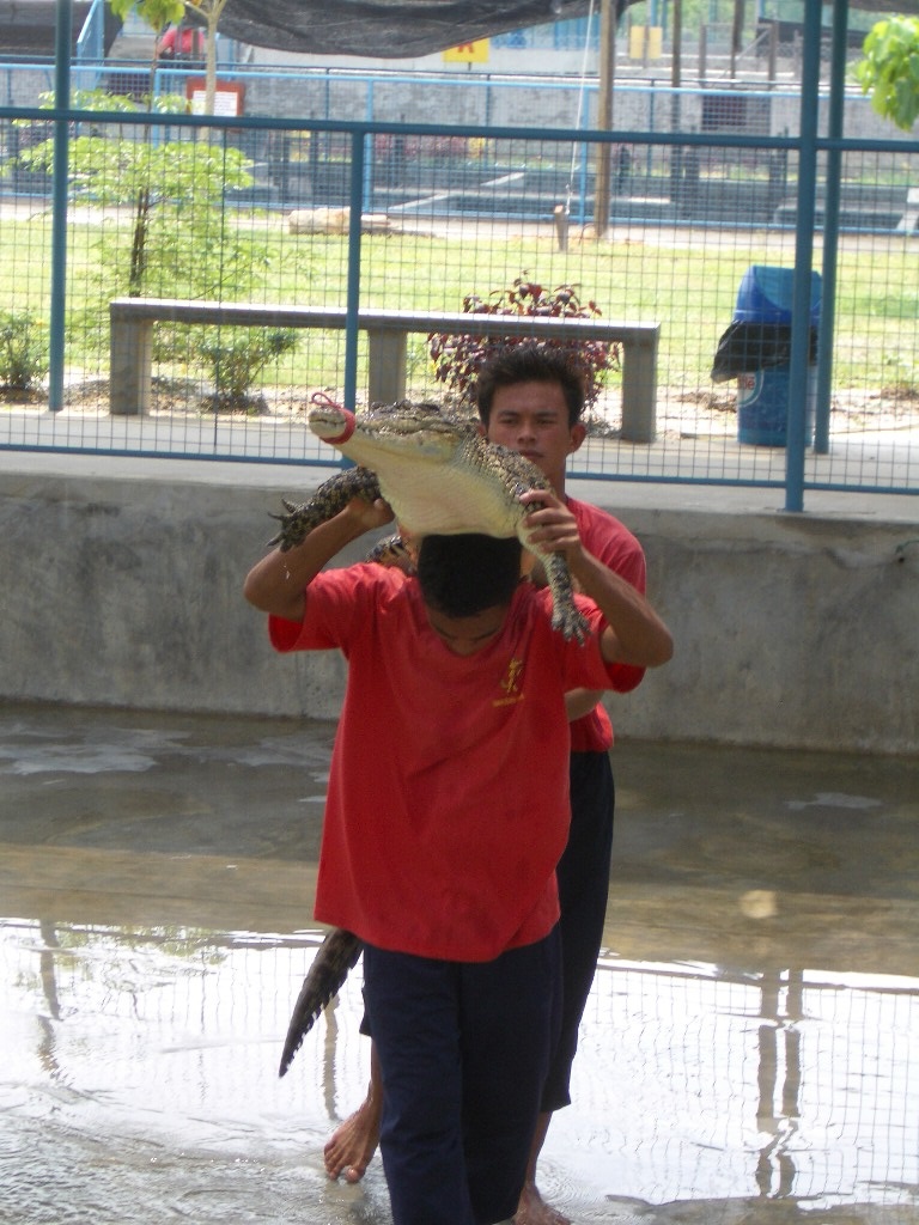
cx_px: 460
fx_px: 3717
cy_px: 612
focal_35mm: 105
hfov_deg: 14.1
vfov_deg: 18.7
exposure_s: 1/125
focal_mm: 17.4
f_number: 4.8
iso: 50
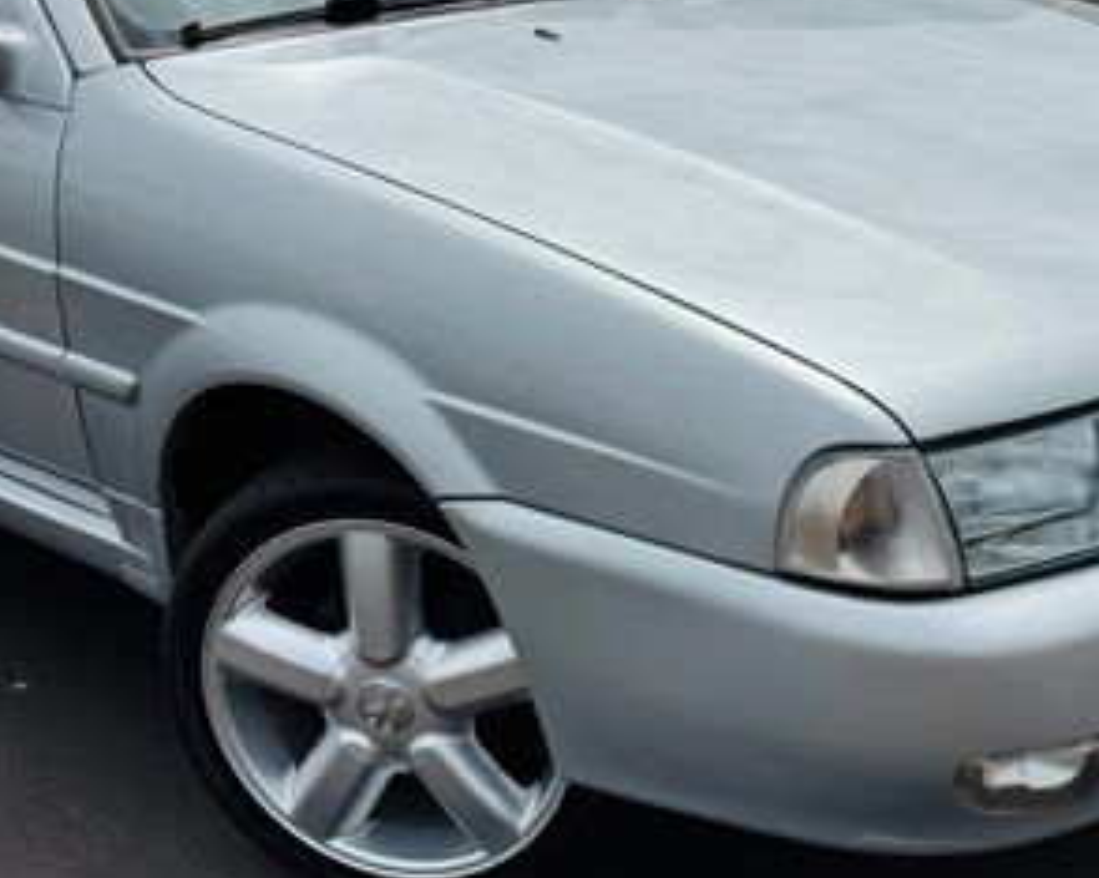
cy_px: 542
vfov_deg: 20.4
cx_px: 785
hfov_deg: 25.2
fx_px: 2439
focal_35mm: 75
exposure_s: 1/10526
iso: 64
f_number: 1.78
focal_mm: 6.76
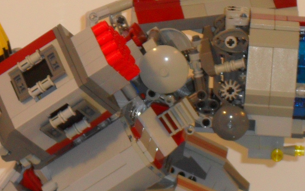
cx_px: 219
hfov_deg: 7.9
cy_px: 143
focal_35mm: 266
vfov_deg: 4.9
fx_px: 2211
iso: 200
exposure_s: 1/60
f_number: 5.8
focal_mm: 18.9
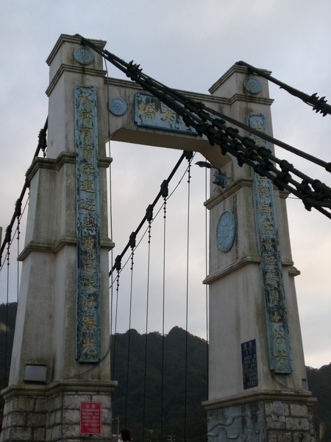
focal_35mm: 63
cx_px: 166
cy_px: 221
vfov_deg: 30.7
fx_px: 803
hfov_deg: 23.3
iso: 100
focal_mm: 10.4
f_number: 4
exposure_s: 1/125
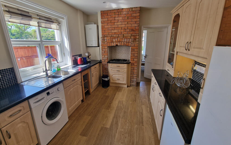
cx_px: 114
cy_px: 69
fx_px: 88
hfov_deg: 105.3
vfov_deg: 78.6
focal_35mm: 14
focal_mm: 2.2
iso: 64
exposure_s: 1/100
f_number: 2.2
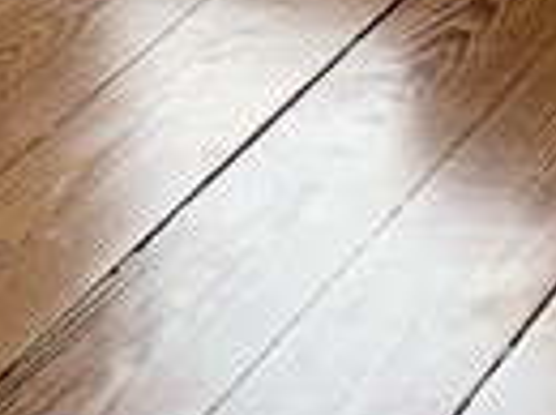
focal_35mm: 205
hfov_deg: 9.4
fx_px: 3287
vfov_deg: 6.2
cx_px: -248
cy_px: -1129
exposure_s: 1/122
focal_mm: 4.25
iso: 32
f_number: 1.8
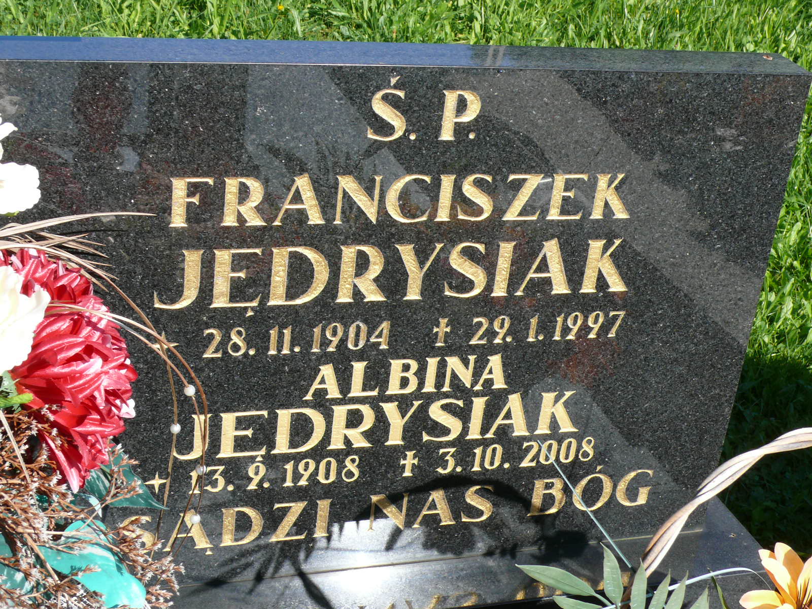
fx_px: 1337
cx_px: 406
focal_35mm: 57
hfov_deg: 33.8
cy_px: 304
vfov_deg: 25.7
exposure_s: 1/250
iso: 100
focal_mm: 9.9
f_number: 5.6
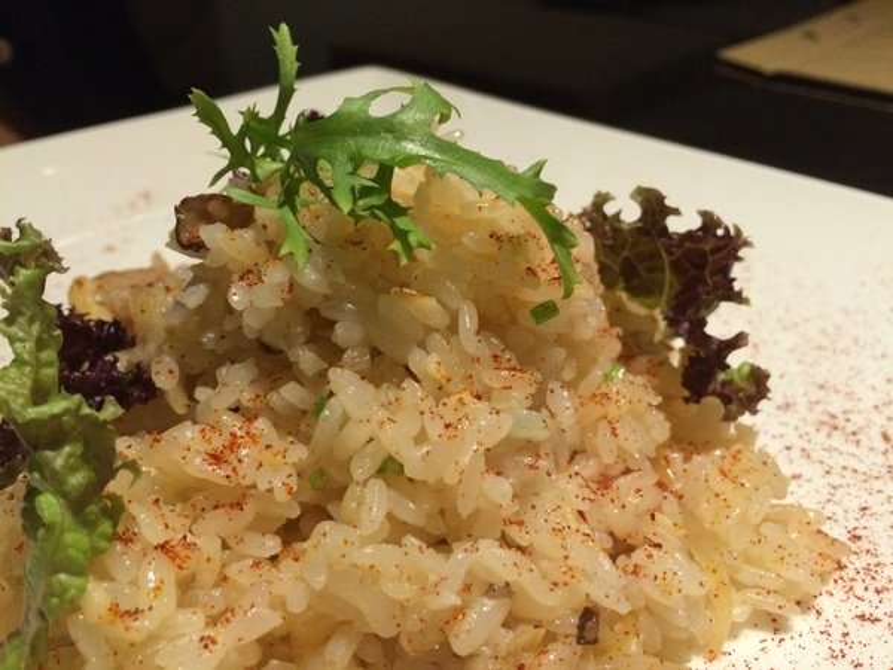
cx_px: 446
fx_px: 748
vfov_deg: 48.2
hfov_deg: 61.7
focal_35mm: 29
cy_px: 335
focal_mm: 4.15
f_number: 2.2
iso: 250
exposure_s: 1/30
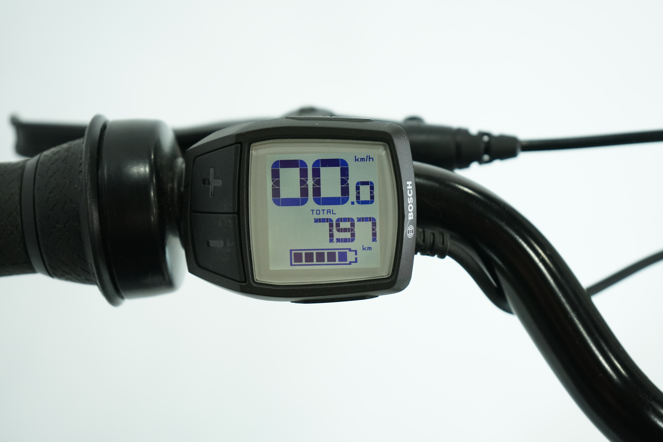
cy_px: 221
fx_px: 1142
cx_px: 332
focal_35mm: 62
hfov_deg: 32.4
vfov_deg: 21.9
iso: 1600
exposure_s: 1/200
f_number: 5.6
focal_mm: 62
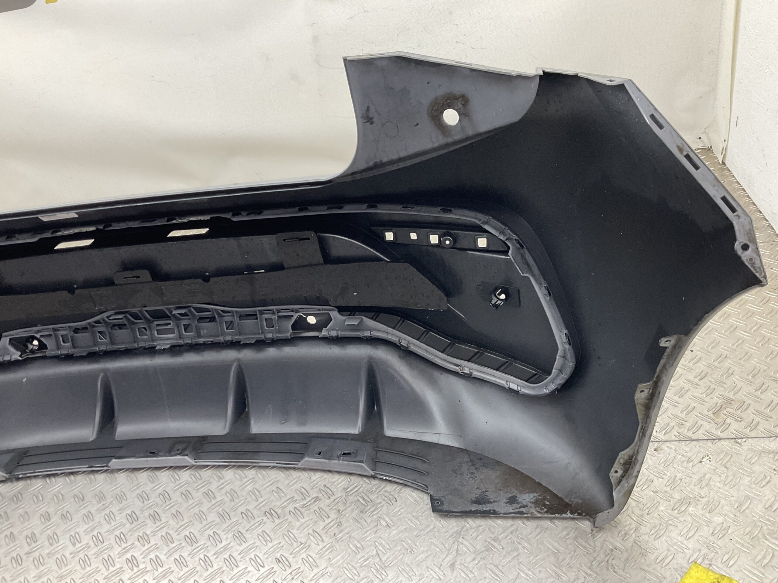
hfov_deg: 61.7
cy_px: 292
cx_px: 389
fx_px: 652
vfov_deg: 48.2
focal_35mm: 29
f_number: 1.8
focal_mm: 3
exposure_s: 1/100
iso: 64
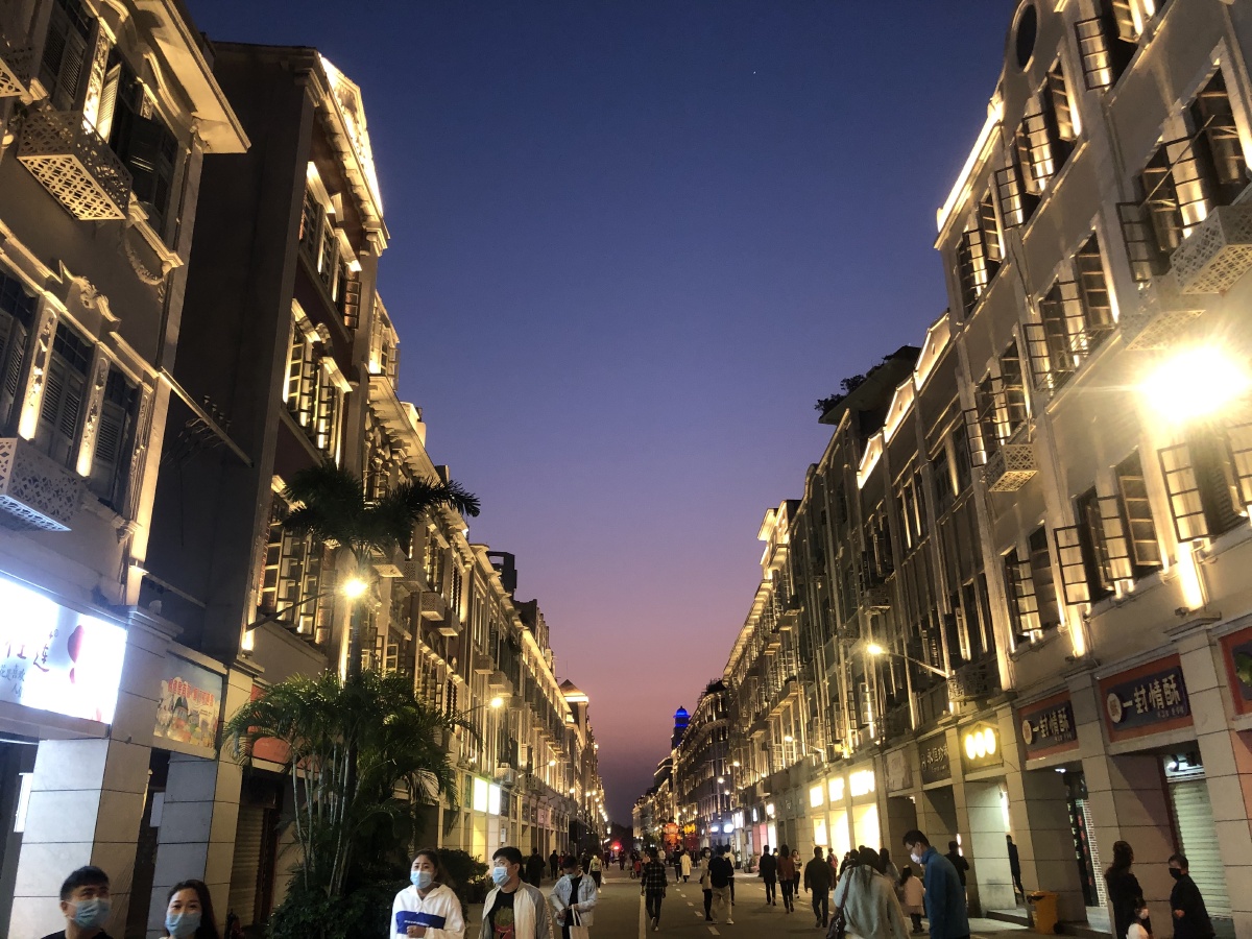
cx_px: 626
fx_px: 1013
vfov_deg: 49.7
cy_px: 470
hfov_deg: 63.4
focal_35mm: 28
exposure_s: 1/50
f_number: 1.8
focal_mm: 3.99
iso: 200
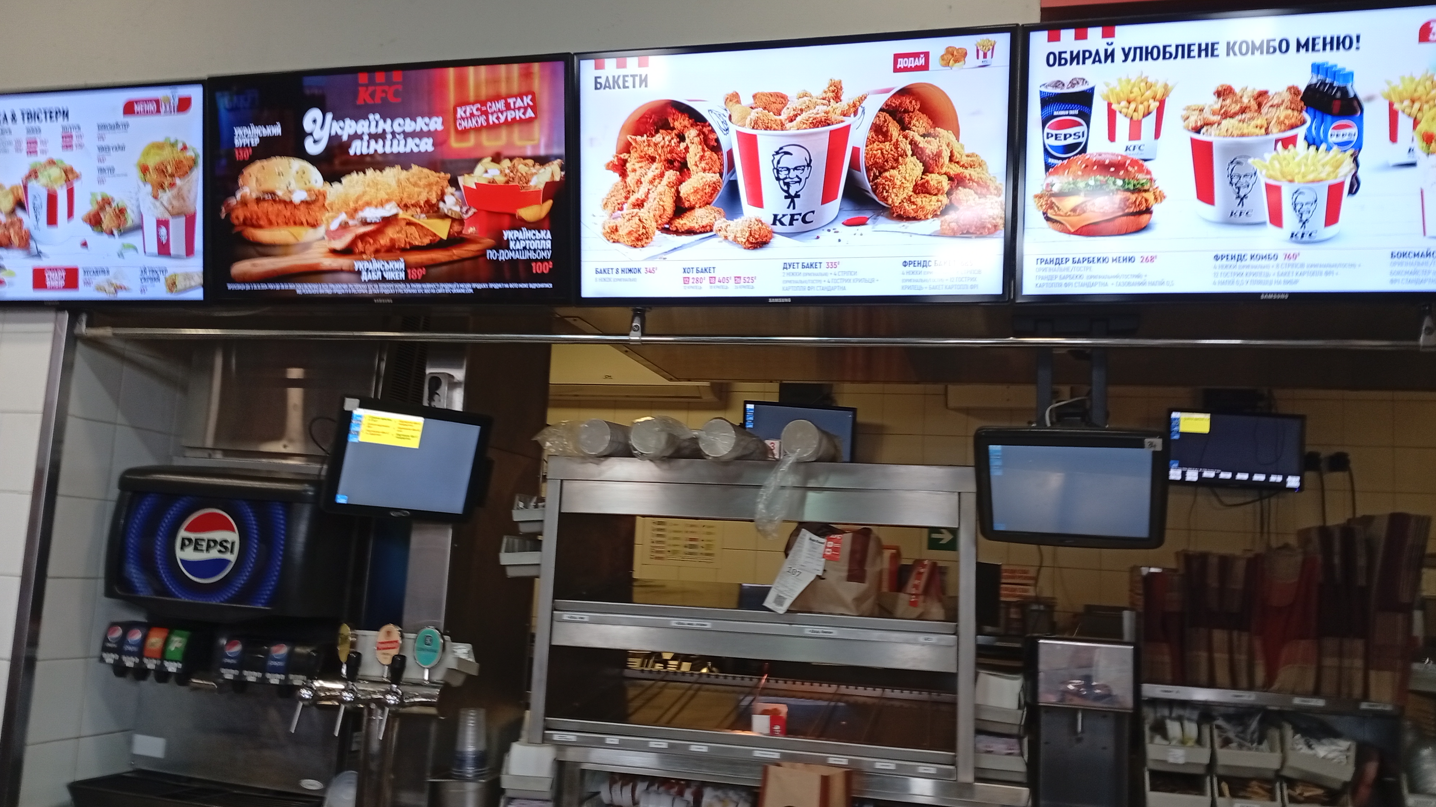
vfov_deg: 38.9
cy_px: 427
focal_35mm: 30
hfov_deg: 64.3
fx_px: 1142
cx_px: 709
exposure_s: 1/30
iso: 220
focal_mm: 3.98
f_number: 1.8
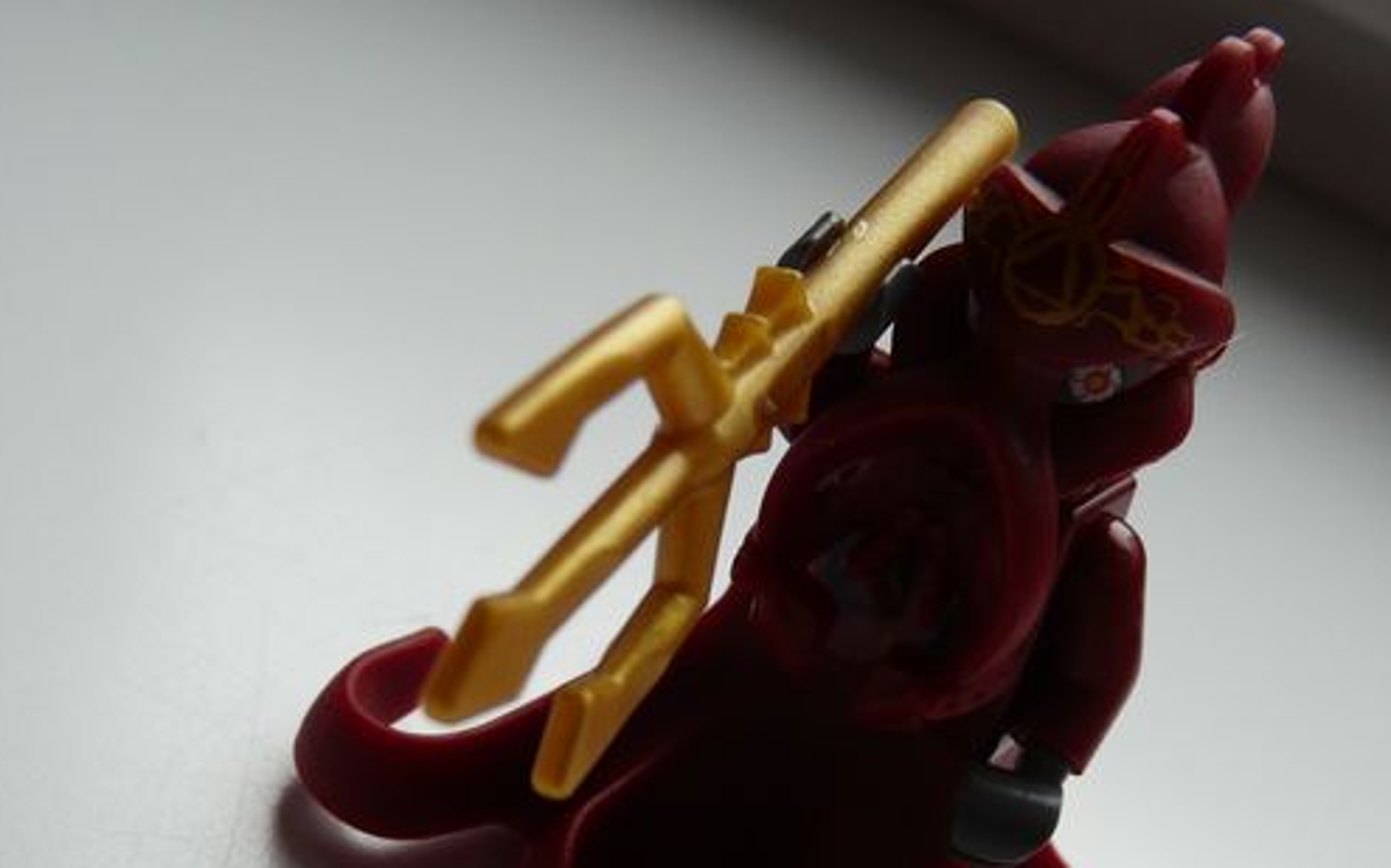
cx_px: 790
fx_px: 1819
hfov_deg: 41.8
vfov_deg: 26.5
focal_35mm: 48
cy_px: 660
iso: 100
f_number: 2.8
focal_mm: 4.6
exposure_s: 1/40
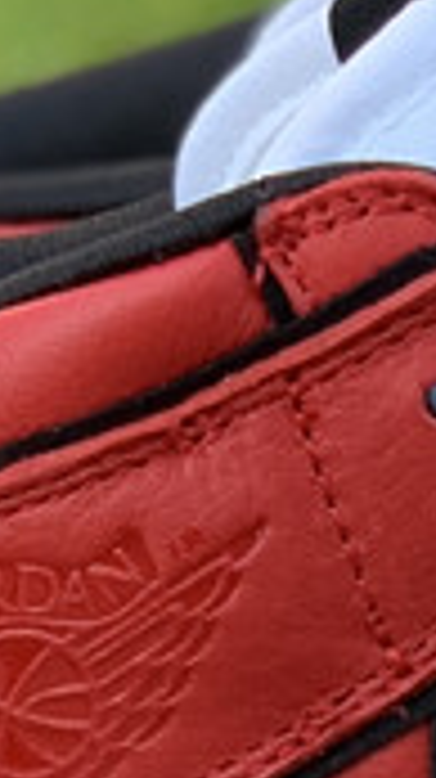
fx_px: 5728
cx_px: 778
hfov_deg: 4.3
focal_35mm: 278
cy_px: 1023
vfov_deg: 7.7
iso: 32
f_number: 2.4
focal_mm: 6
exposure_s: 1/122
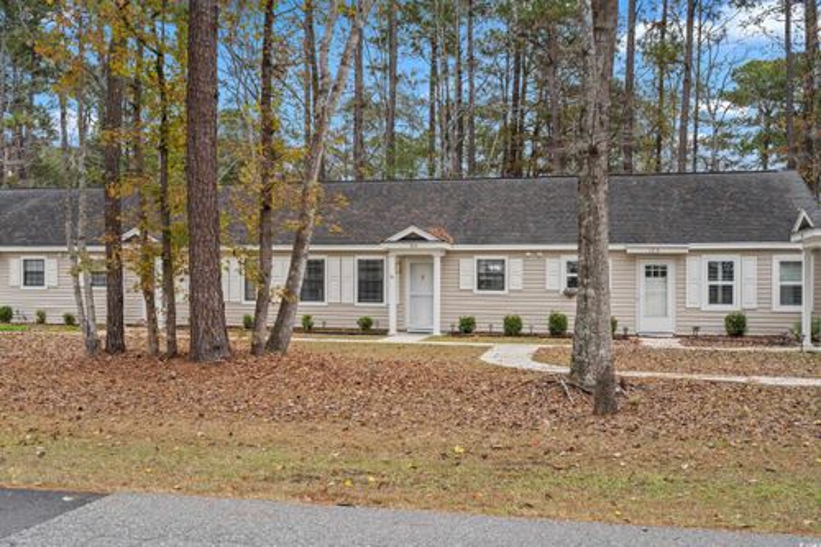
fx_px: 798
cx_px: 410
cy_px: 274
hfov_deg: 54.5
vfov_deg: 37.8
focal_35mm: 35
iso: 500
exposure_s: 1/60
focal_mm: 35
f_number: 8
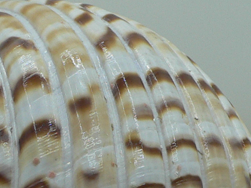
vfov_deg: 12.3
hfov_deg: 16.6
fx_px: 855
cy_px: 204
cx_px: 64
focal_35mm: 118
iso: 80
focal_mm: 4.6
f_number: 2.8
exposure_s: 1/80
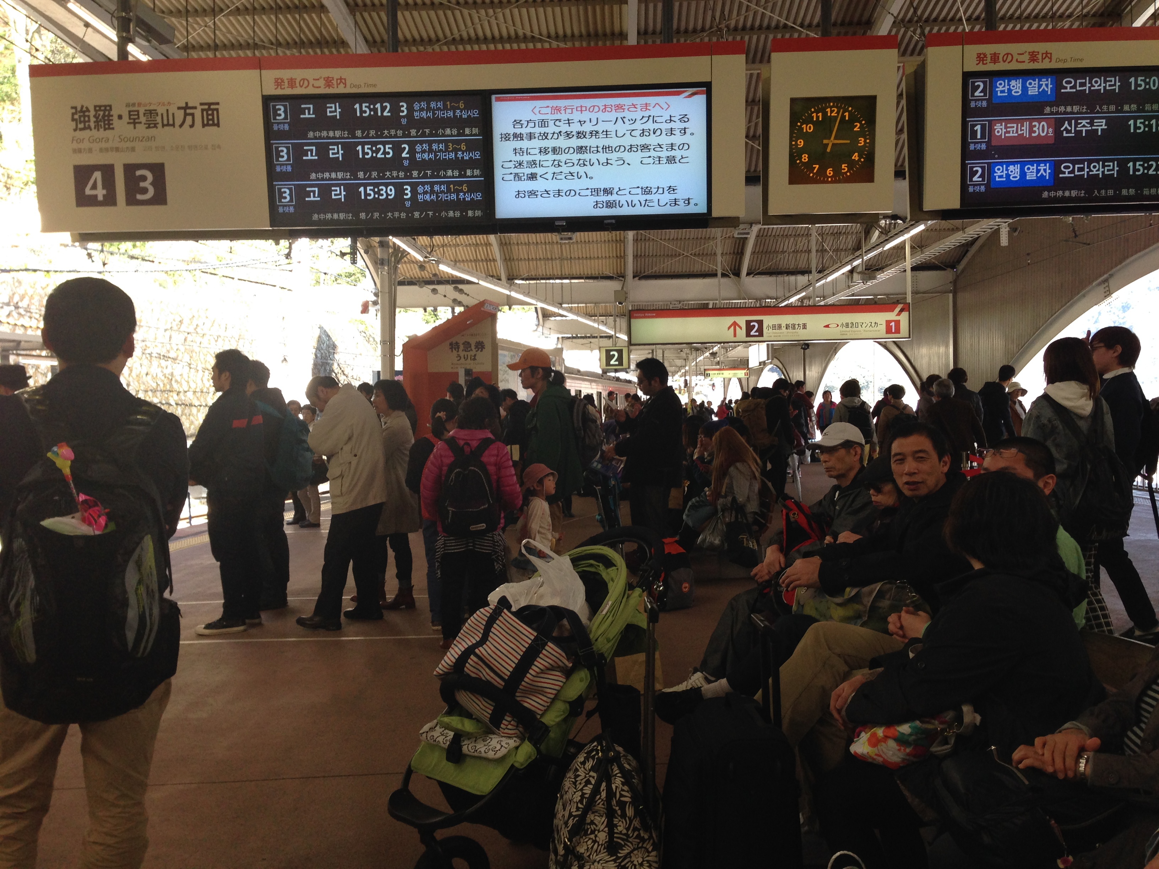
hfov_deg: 55.4
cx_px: 580
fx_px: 1105
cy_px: 434
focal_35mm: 33
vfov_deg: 42.9
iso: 100
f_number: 2.4
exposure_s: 1/120
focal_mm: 4.12
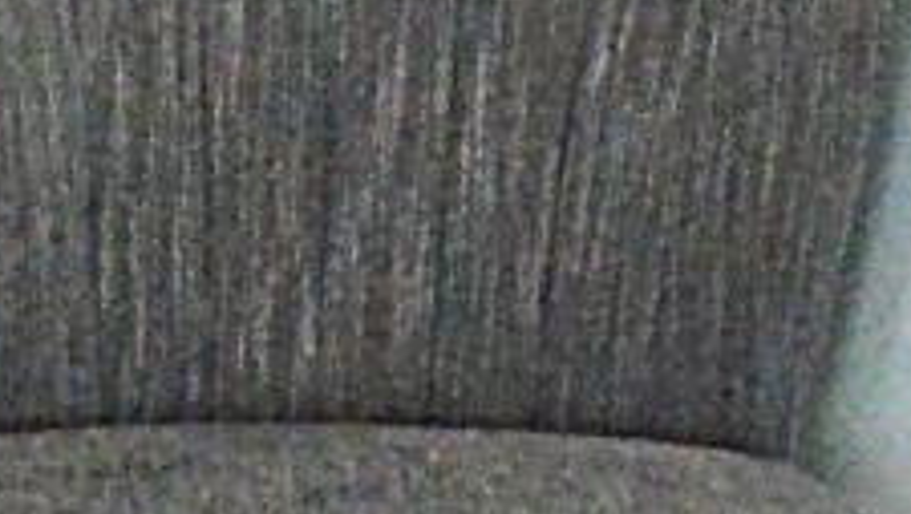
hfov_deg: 8.7
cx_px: 443
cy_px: 1680
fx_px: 6020
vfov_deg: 4.6
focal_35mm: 249
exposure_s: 1/160
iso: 6400
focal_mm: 22
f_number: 6.3
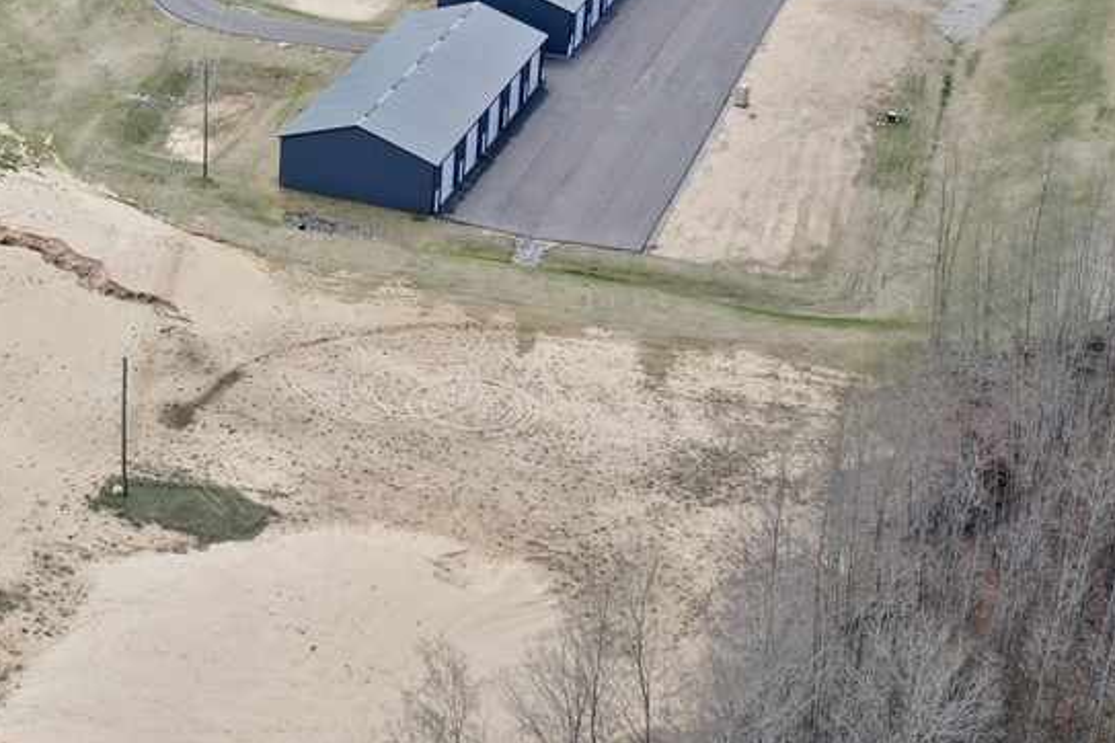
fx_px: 2044
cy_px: 65
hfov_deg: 29.0
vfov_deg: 20.2
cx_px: 55
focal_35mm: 66
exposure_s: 1/800
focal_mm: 10.26
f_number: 3.2
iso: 100
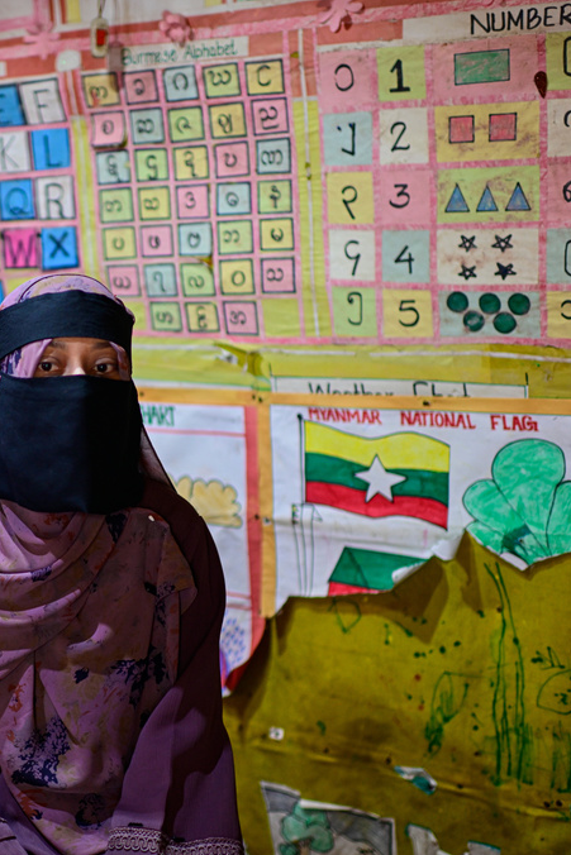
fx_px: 1260
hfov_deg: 24.7
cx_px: 48
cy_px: 431
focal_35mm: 53
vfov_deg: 37.5
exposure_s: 1/30
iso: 500
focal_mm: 35
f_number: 1.4
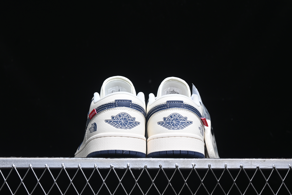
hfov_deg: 27.0
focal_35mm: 75
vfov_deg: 18.2
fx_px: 608
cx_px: 146
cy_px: 98
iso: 160
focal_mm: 50
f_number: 6.3
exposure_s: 1/60
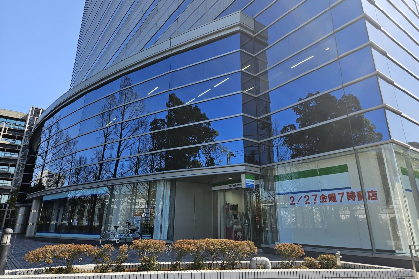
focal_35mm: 24
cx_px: 210
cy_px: 128
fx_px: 279
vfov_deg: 53.1
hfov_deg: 73.7
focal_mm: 5.4
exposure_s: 1/754
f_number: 1.8
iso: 25
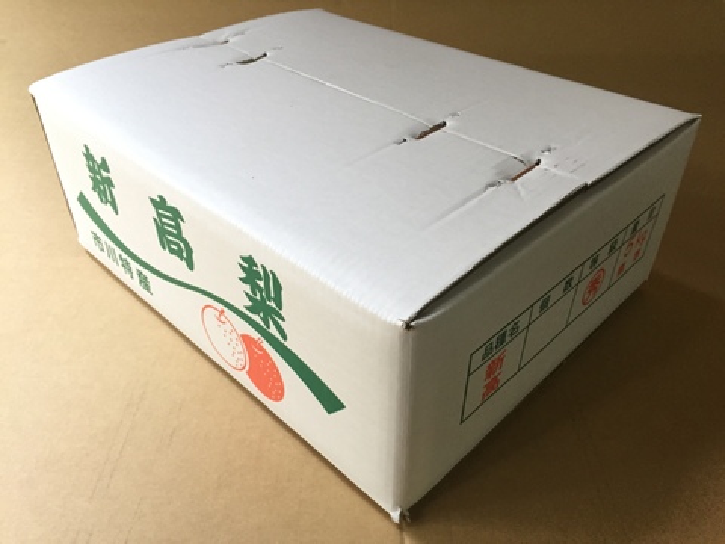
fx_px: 607
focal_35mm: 29
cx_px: 362
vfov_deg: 48.2
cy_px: 272
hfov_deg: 61.7
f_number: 2.2
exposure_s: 1/30
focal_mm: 4.15
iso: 200
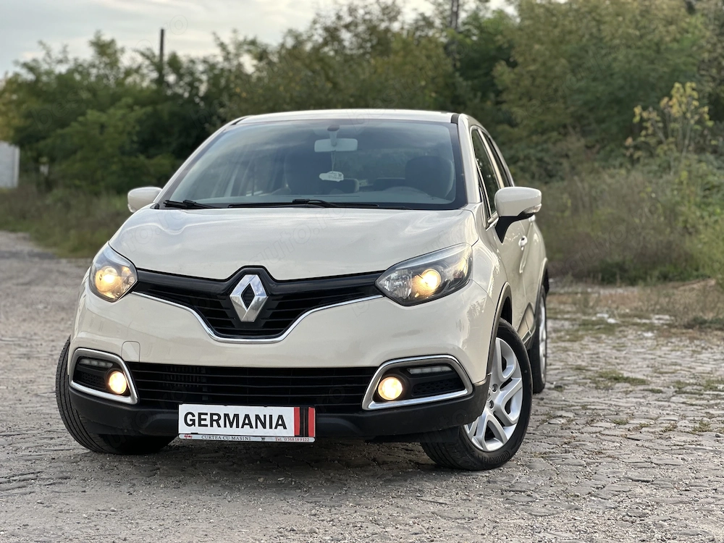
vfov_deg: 19.1
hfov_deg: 25.3
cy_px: 272
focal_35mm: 77
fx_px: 1610
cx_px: 362
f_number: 2.8
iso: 25
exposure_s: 1/121
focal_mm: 9
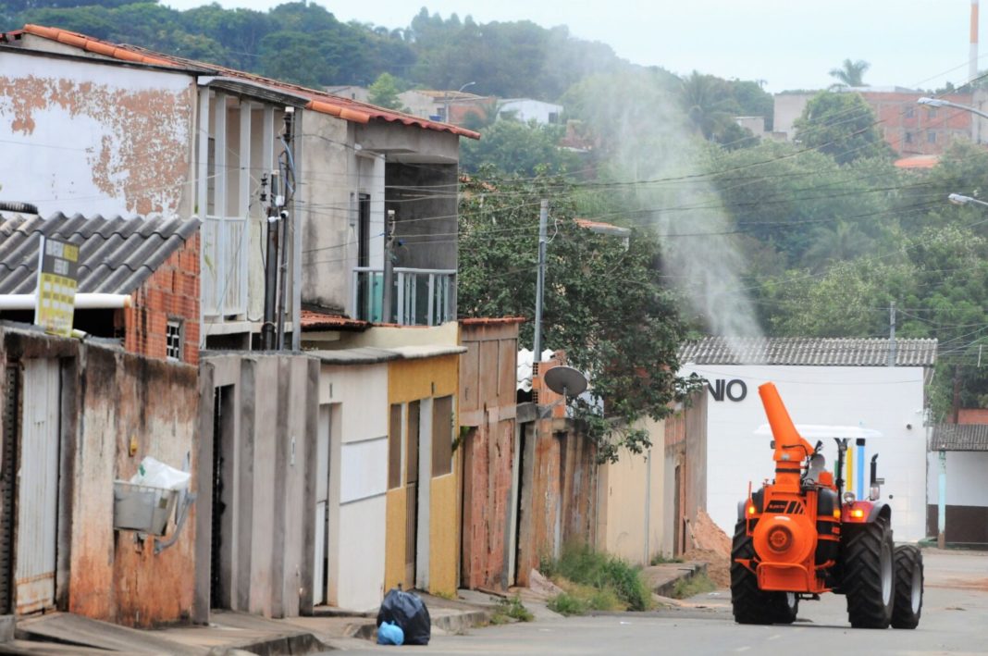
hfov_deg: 6.9
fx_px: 8222
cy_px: 328
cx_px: 494
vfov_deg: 4.6
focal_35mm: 300
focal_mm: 200
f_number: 5
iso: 1250
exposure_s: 1/400
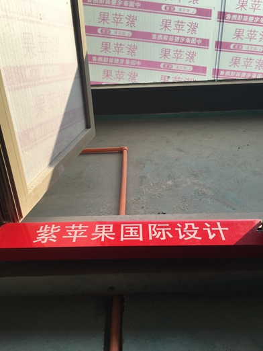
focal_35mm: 29
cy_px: 176
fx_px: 294
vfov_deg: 61.6
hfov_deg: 48.3
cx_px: 132
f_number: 2.2
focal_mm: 4.15
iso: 32
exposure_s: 1/638
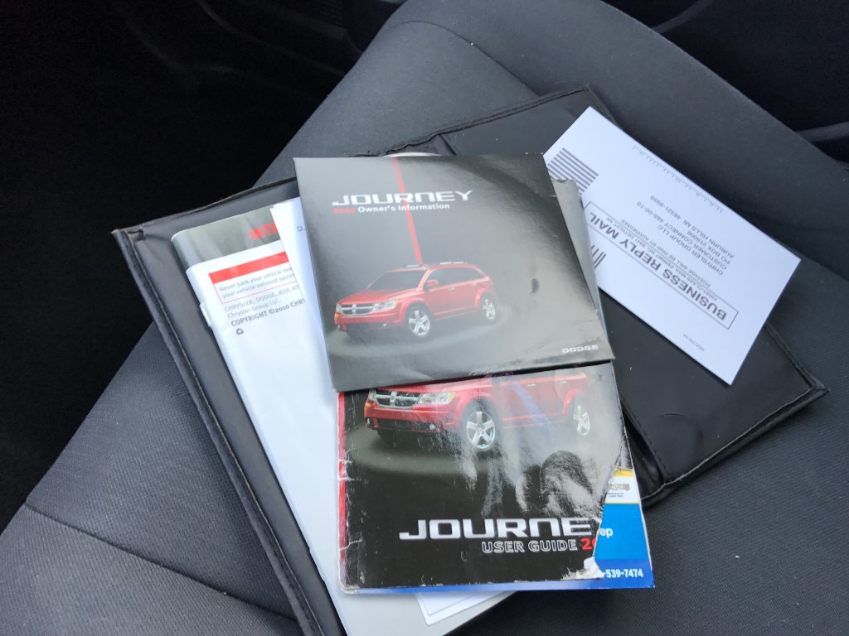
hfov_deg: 63.4
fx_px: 687
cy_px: 318
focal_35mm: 28
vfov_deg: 49.7
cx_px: 424
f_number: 1.8
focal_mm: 3.99
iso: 32
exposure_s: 1/58
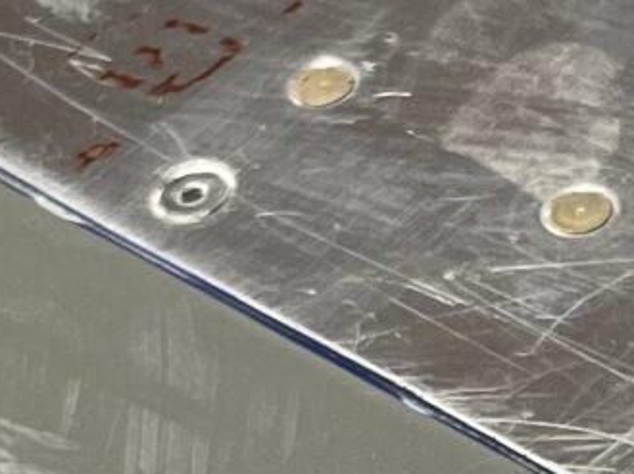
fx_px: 3697
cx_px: 434
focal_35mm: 202
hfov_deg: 9.8
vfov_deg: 7.2
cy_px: 768
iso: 125
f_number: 1.6
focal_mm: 5.1
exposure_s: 1/120
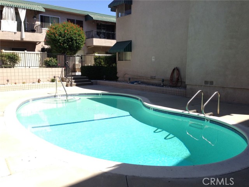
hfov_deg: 55.4
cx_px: 124
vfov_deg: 42.9
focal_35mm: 33
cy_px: 94
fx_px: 237
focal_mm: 4.12
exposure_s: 1/968
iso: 50
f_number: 2.4
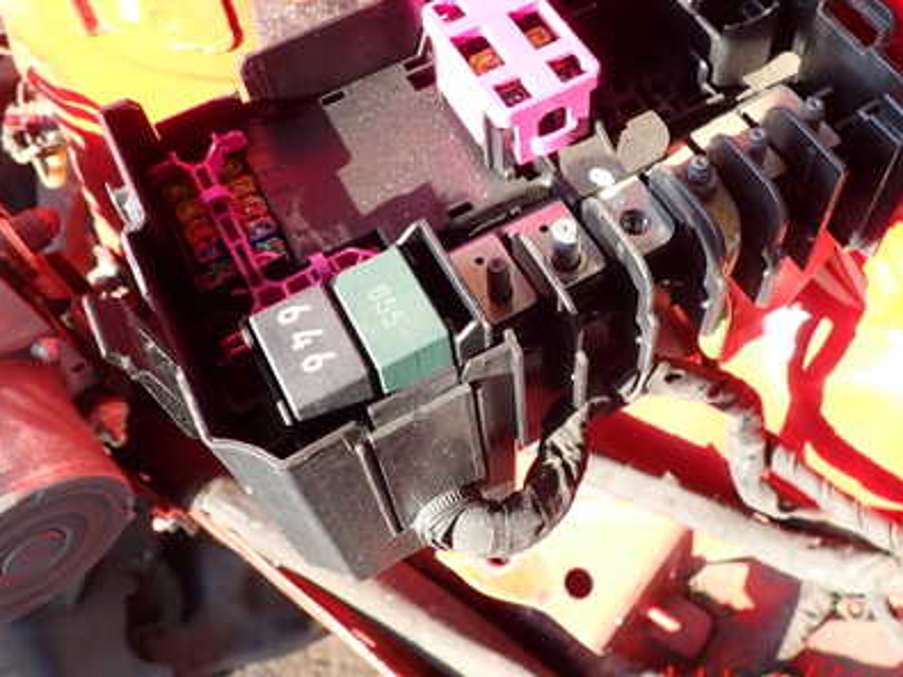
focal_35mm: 38
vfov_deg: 37.1
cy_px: 204
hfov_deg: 48.9
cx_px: 496
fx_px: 991
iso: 100
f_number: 2.8
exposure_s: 1/100
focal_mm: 4.5
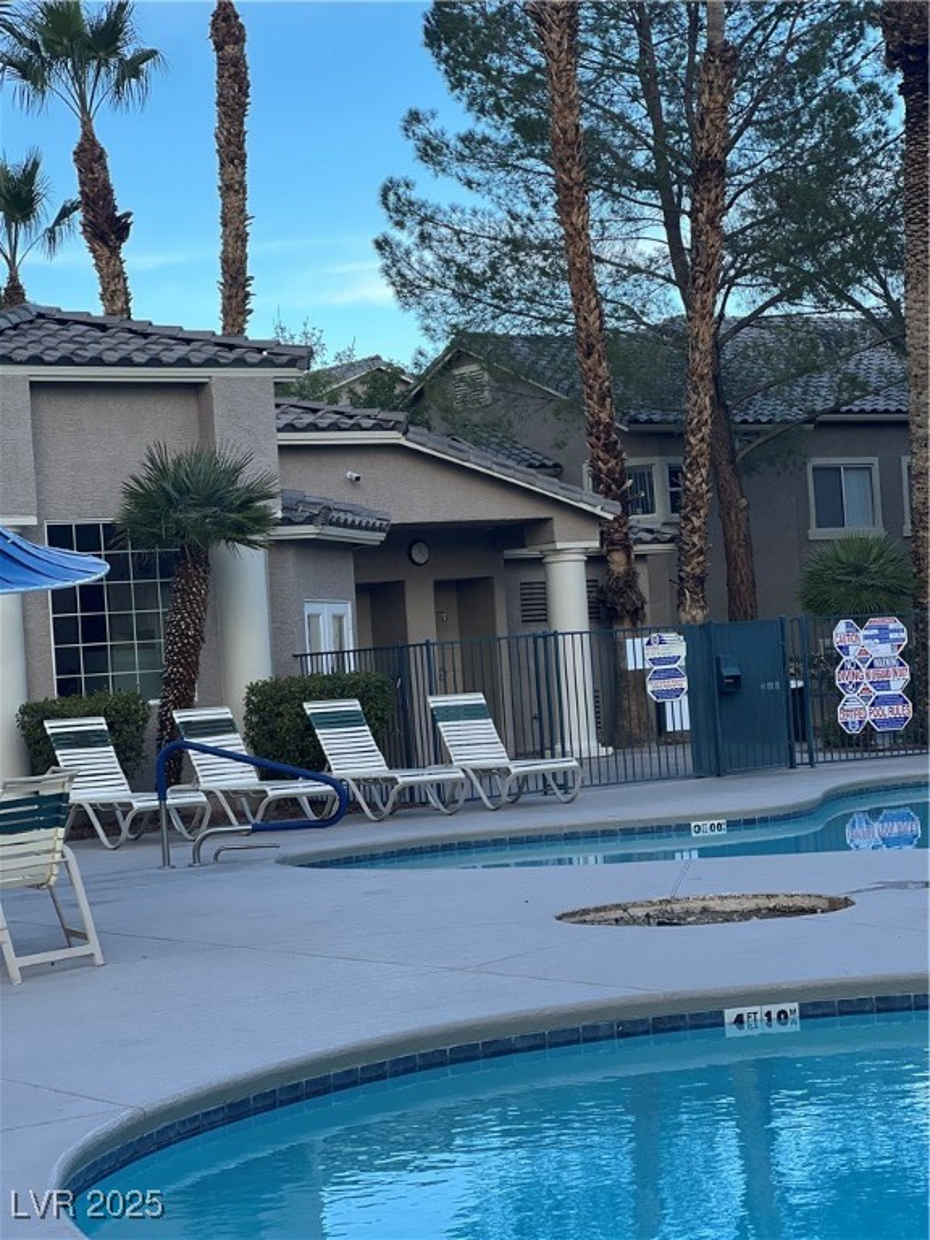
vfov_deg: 25.3
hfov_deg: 19.1
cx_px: 465
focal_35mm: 77
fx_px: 2758
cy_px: 620
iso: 25
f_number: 2.8
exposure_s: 1/121
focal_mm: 9
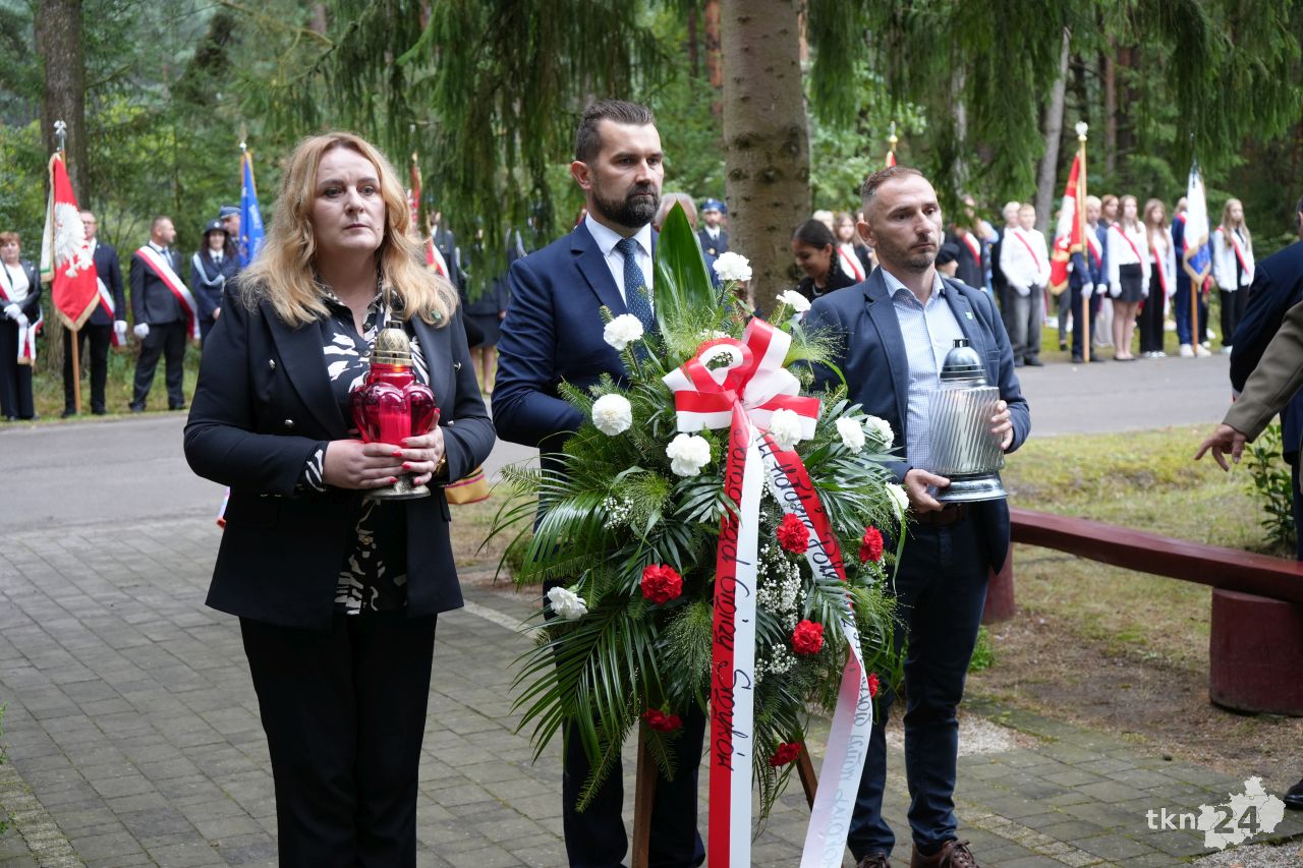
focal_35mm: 51
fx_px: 1846
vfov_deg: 26.5
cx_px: 652
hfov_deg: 38.9
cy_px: 434
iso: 1000
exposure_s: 1/160
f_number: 4.5
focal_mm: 51
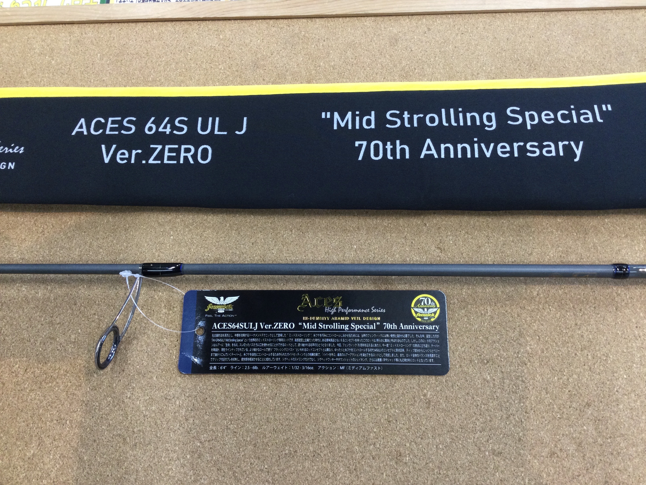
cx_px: 323
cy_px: 242
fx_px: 579
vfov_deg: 45.4
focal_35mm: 31
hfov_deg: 58.4
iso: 64
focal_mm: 3.3
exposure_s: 1/30
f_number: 2.4
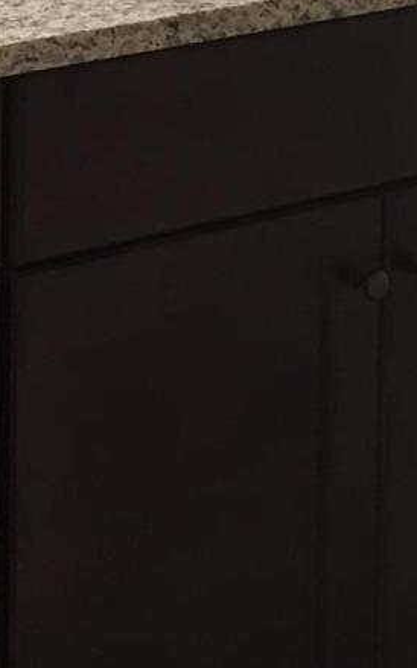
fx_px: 2548
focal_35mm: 140
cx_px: -350
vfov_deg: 14.1
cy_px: -280
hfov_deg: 8.9
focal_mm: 4.15
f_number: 2.2
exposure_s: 1/30
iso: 80
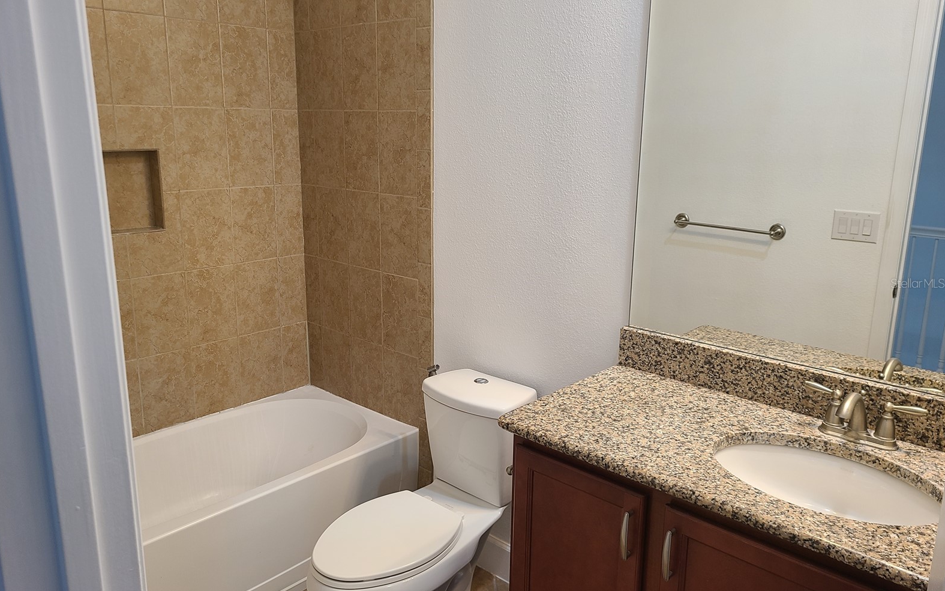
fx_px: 721
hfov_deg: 66.5
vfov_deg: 44.5
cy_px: 283
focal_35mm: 28
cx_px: 467
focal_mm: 5.4
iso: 64
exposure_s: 1/60
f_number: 1.8
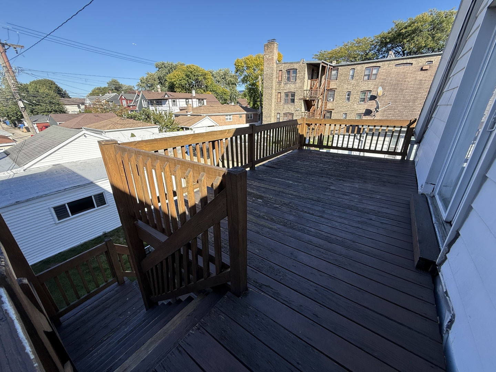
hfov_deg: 102.1
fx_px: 201
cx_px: 248
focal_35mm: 14
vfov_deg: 85.7
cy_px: 186
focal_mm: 2.22
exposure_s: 1/970
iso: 64
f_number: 2.2
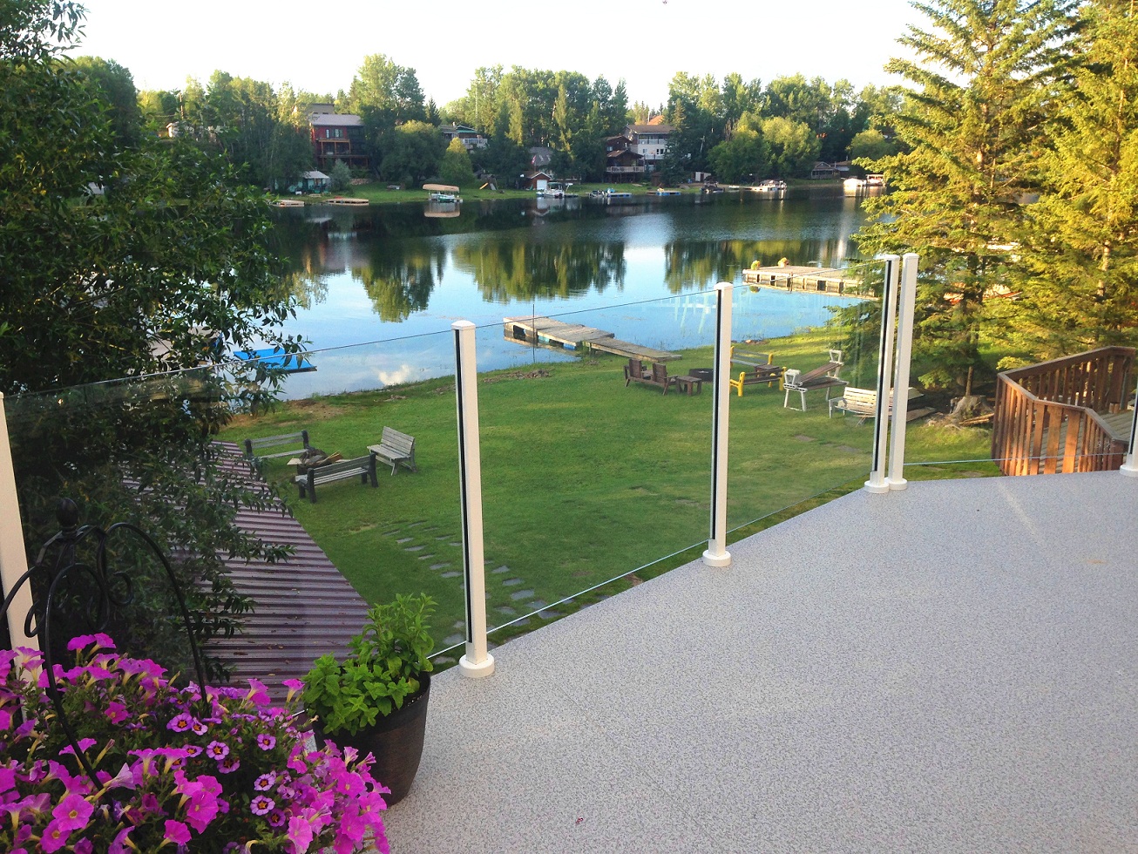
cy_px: 427
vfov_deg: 43.0
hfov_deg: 55.3
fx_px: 1085
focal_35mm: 33
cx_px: 569
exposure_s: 1/293
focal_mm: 4.12
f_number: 2.4
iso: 50
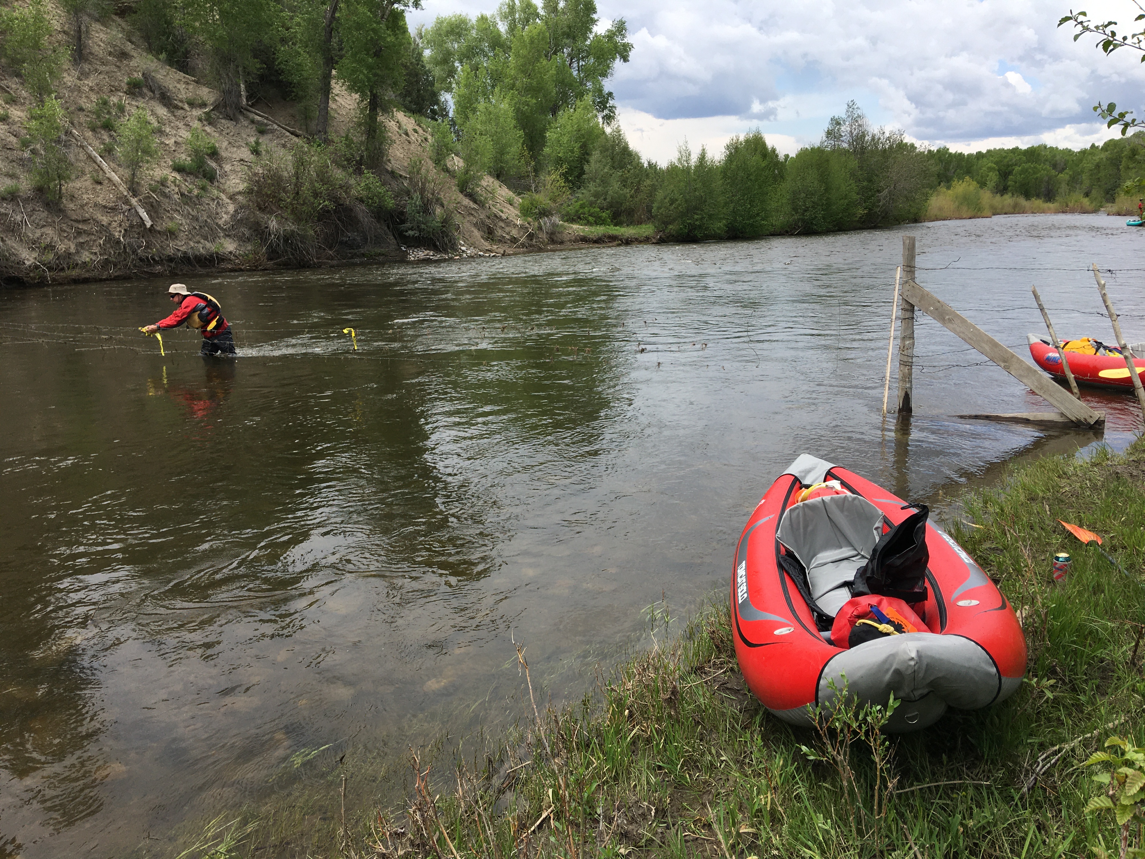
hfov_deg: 61.7
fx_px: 959
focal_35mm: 29
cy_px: 430
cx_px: 572
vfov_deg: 48.2
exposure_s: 1/801
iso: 25
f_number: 2.2
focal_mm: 4.15
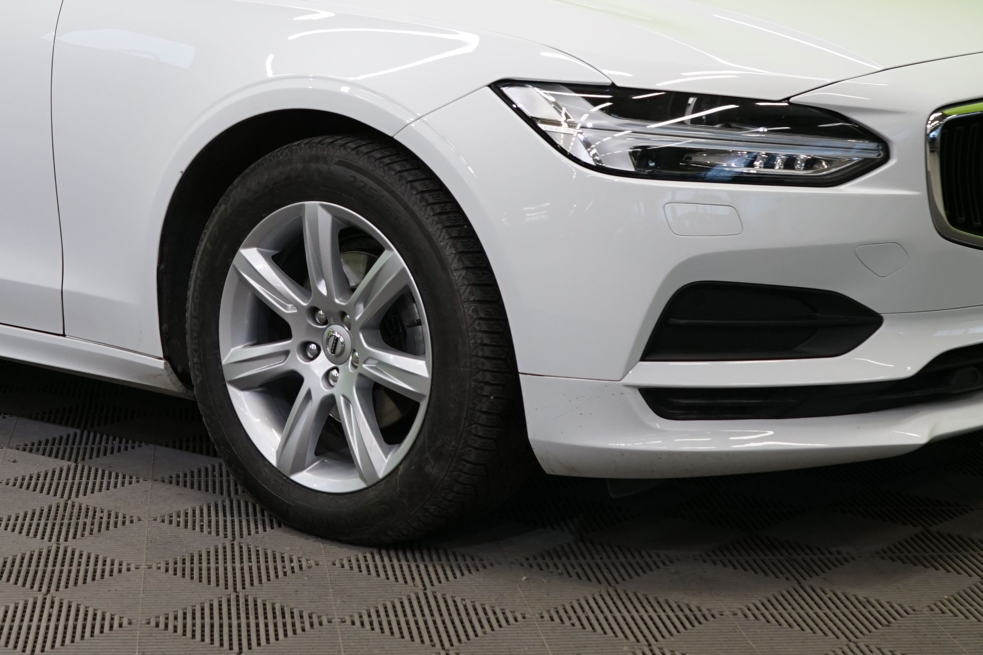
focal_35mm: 81
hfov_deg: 24.8
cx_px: 278
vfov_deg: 16.7
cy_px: 117
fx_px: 2211
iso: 500
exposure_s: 1/40
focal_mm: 35
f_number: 5.6
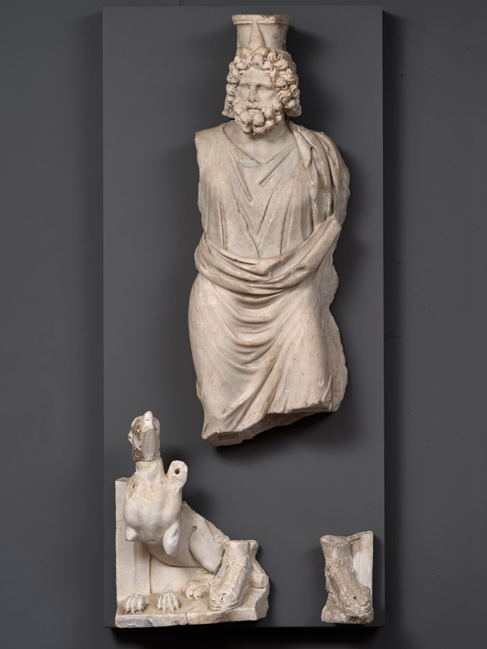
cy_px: 324
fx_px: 1182
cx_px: 244
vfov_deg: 30.7
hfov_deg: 23.3
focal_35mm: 63
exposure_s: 1/80
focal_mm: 80
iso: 200
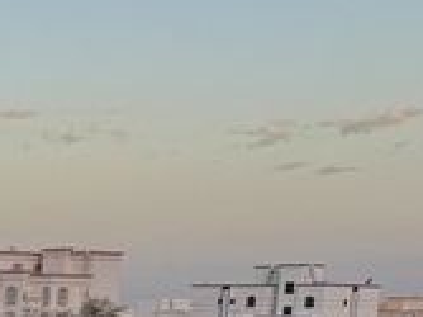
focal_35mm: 115
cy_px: 495
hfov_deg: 13.1
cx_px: -578
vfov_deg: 12.2
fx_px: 1404
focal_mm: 6.76
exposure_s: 1/621
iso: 80
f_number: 1.78
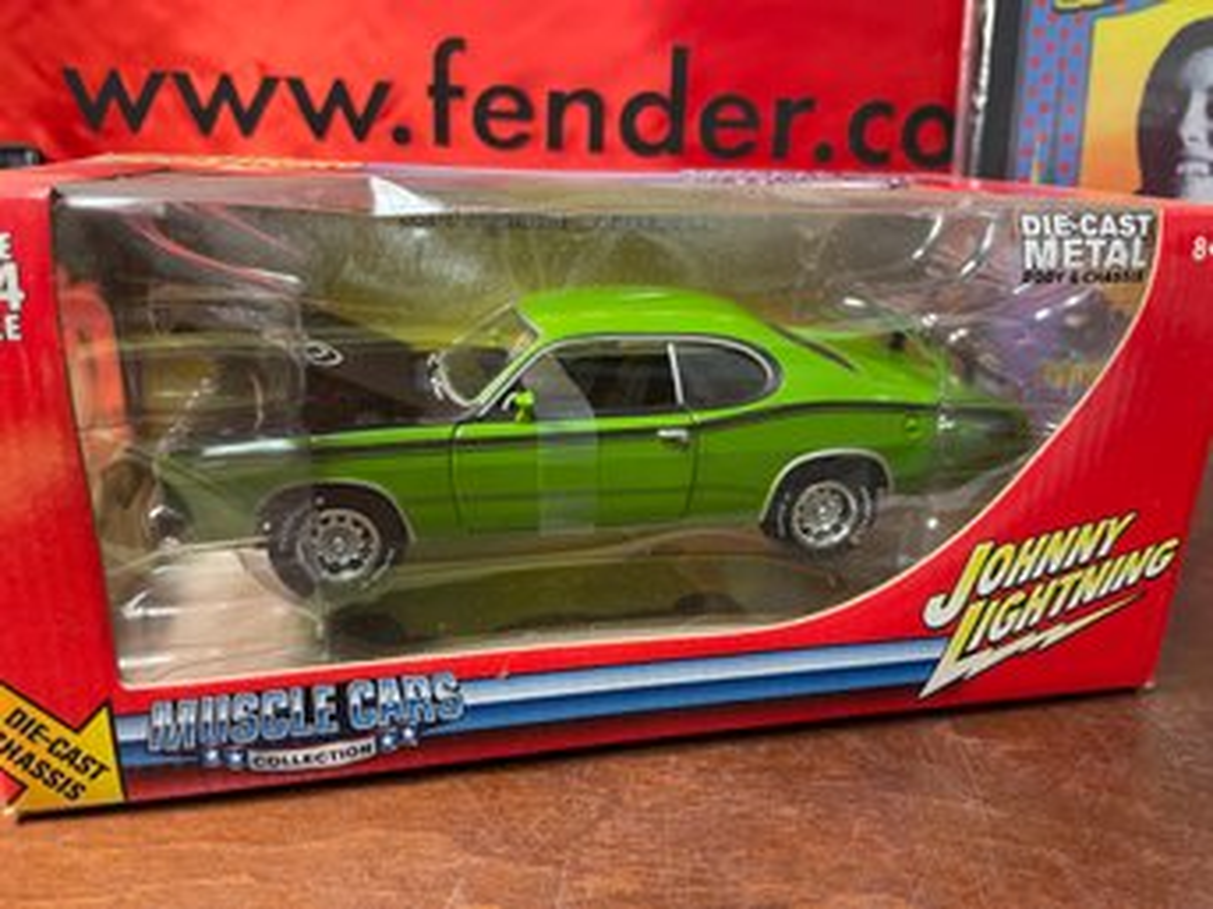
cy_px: 454
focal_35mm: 26
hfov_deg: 67.3
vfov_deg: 53.0
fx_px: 911
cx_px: 606
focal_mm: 4.2
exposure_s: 1/60
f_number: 1.6
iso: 160
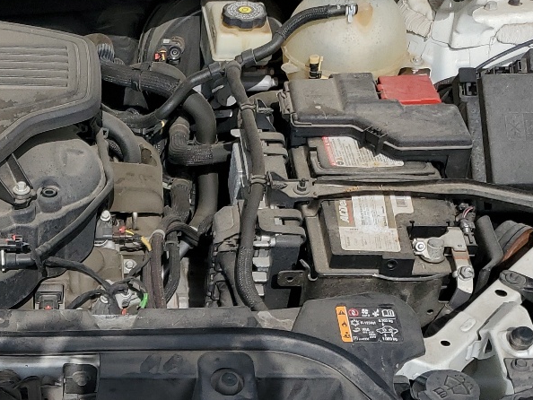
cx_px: 1
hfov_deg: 26.3
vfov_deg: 20.4
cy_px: 397
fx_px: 1078
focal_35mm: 70
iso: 50
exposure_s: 1/10000
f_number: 1.5
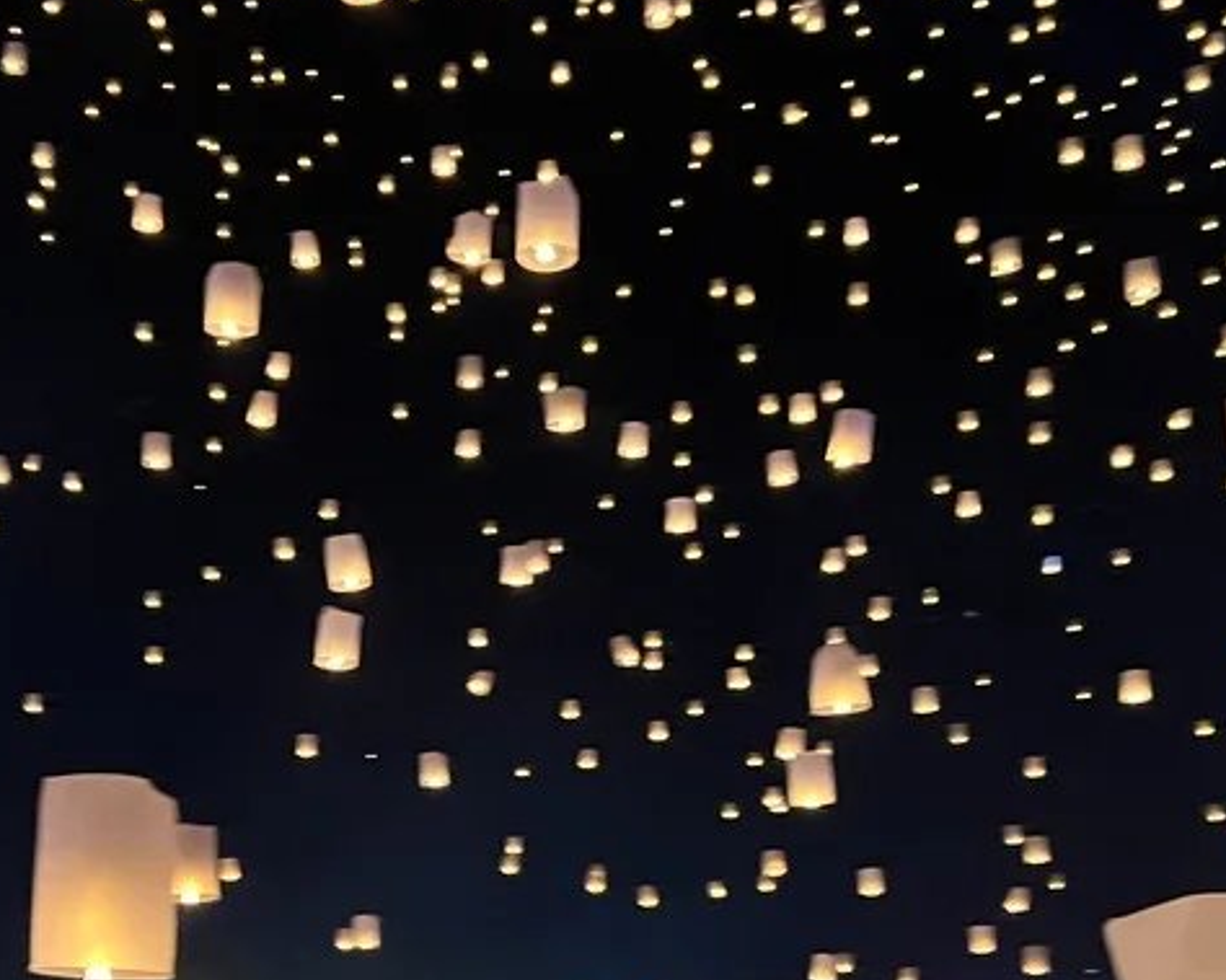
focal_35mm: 54
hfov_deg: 34.4
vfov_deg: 27.6
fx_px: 1959
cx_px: 403
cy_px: 778
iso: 500
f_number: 1.5
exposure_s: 1/46
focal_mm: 5.7
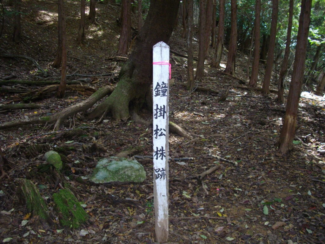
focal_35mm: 37
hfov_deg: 50.1
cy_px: 122
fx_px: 347
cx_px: 162
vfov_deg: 38.7
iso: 200
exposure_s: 1/50
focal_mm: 6.2
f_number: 2.8
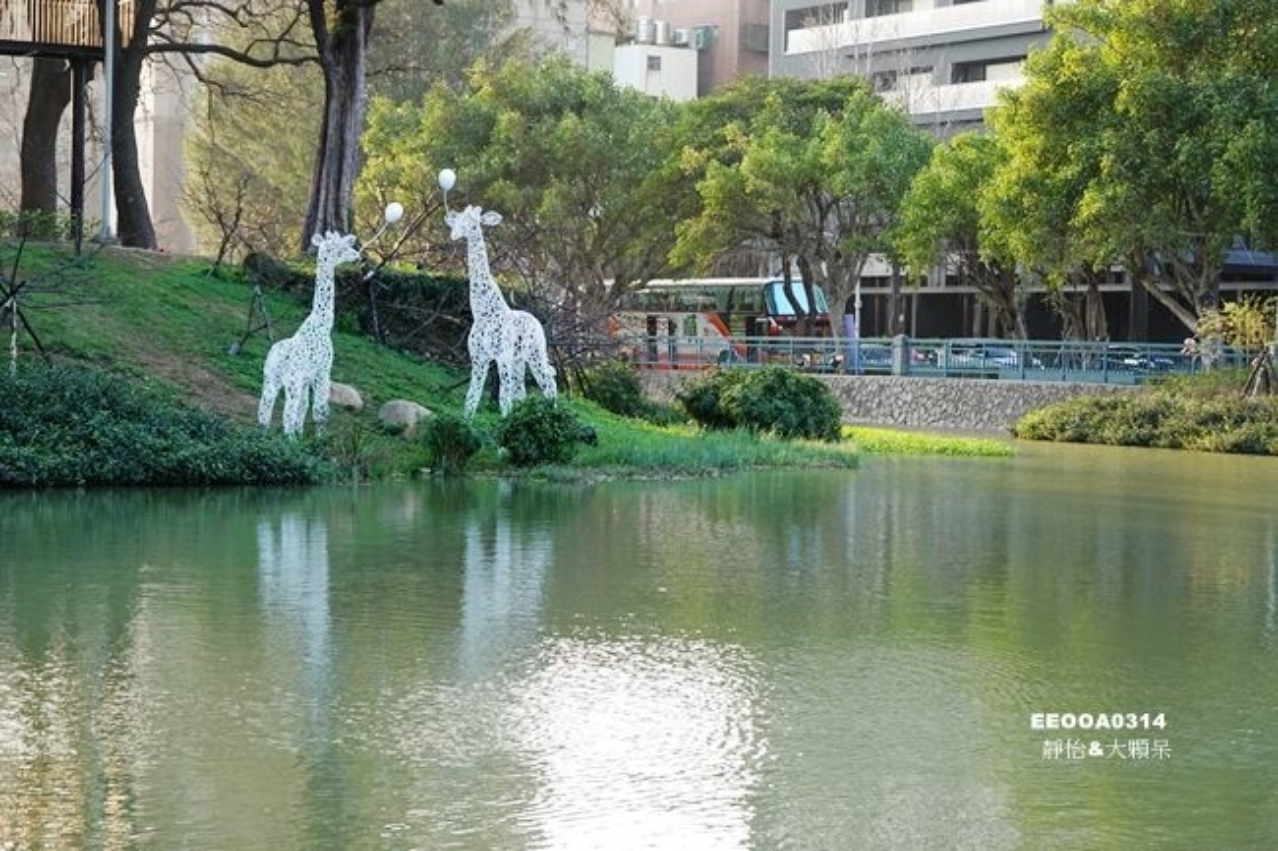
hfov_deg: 26.7
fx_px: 2697
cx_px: 639
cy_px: 426
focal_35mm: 76
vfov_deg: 17.9
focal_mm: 27.98
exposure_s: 1/80
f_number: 4
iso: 125
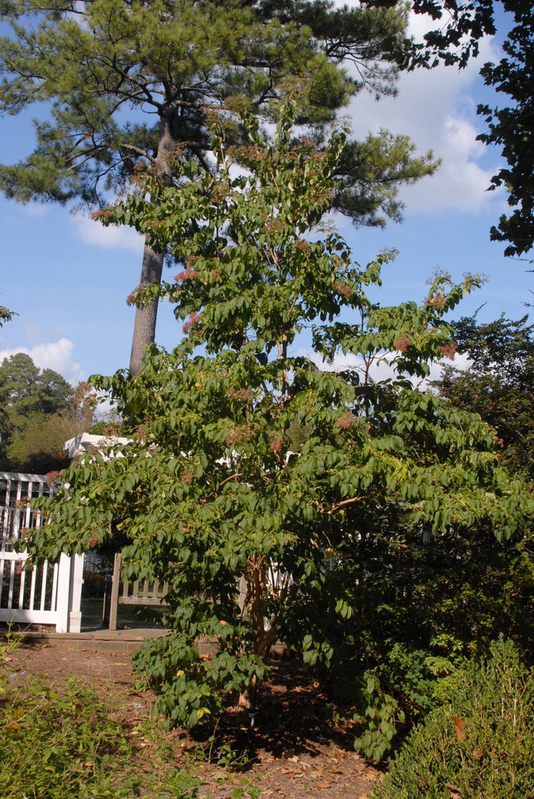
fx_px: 932
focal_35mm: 42
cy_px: 400
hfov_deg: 32.0
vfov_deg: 46.4
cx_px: 267
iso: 400
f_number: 10
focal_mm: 28
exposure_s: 1/350
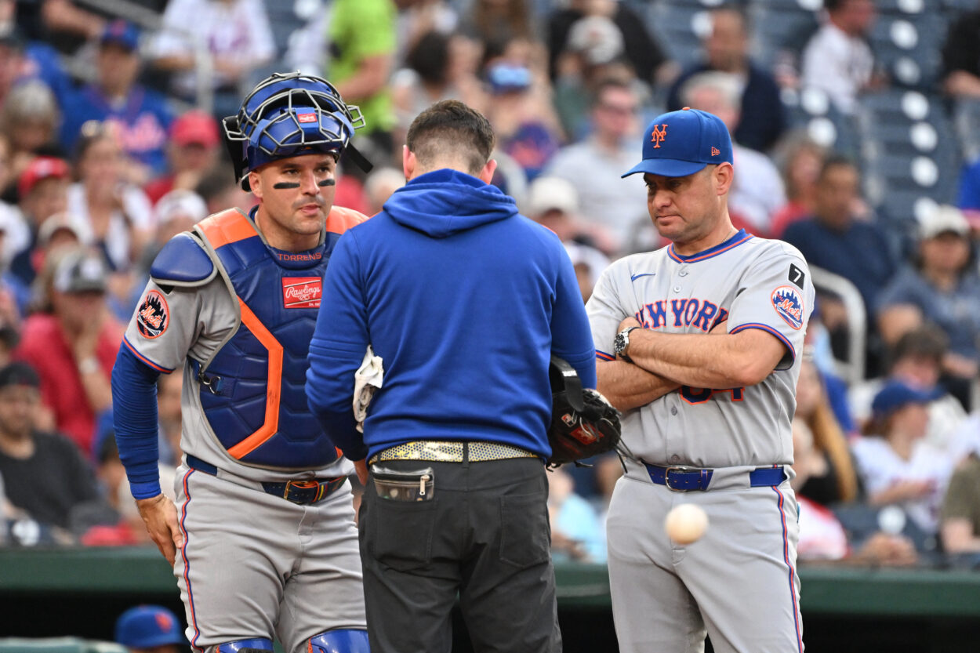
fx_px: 16330
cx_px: 490
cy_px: 326
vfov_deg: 2.3
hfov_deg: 3.4
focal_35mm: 600
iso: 3200
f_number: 4
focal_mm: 400
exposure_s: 1/2000
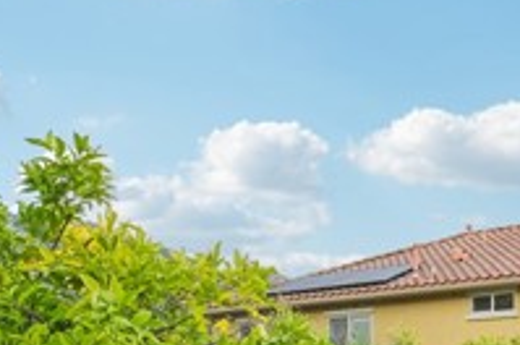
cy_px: 440
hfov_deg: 32.5
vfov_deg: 21.3
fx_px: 836
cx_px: 483
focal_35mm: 58
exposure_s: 1/90
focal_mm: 11.9
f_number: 8
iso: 500
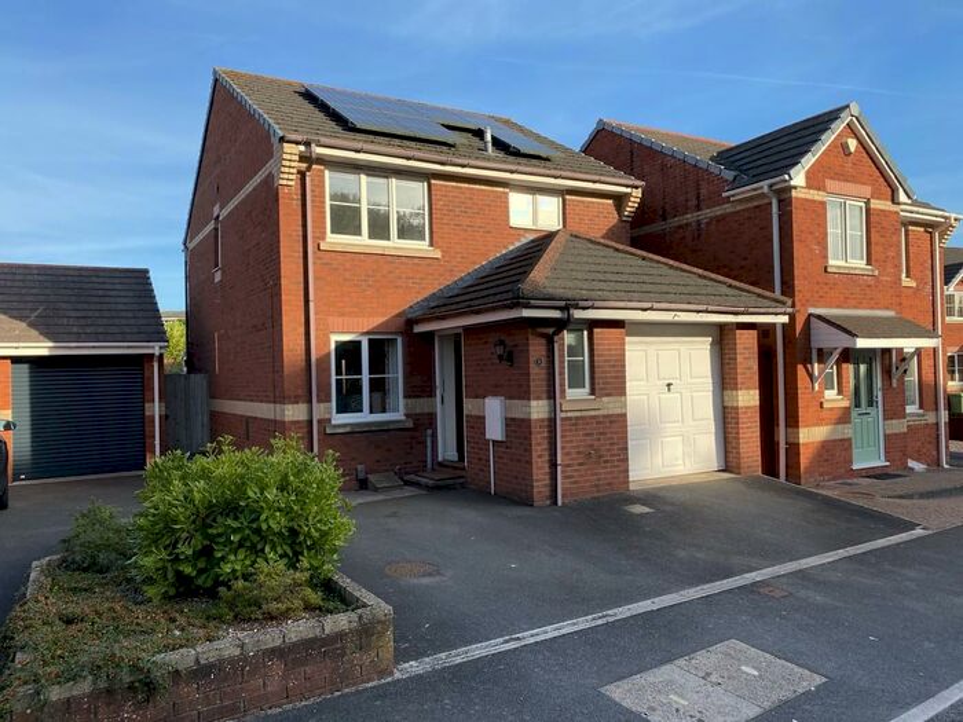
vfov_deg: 53.1
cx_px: 482
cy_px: 361
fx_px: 723
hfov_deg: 67.3
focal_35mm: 26
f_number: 1.8
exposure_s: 1/1193
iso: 32
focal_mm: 4.25
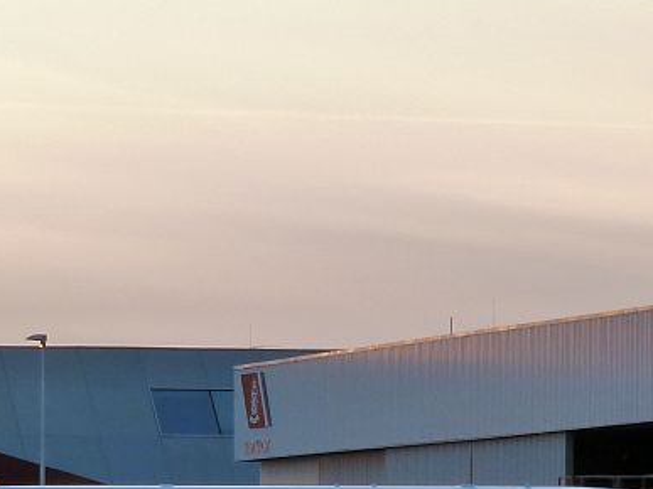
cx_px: 262
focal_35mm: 389
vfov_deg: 3.8
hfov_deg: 5.1
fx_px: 7336
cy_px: 363
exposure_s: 1/125
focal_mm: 24.1
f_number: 4.5
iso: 125
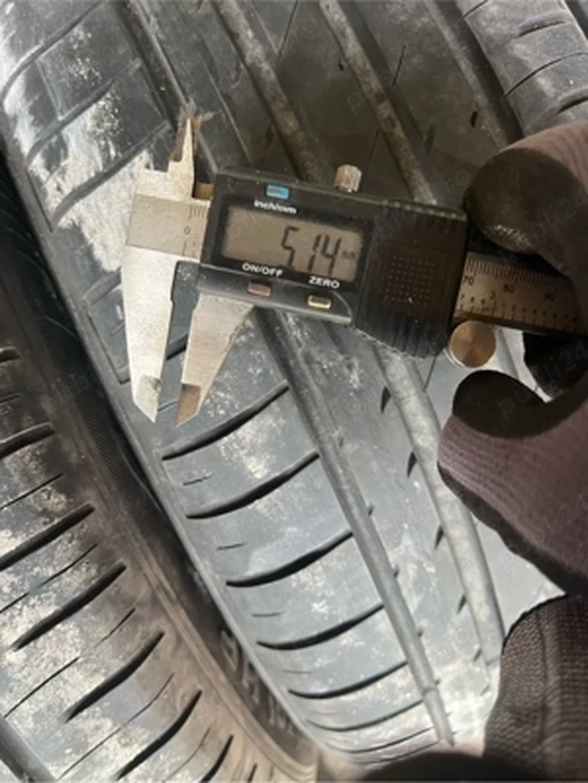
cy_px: 392
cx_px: 294
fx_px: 589
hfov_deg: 53.1
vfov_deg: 67.3
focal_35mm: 26
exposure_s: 1/50
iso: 100
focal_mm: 5.1
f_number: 1.6
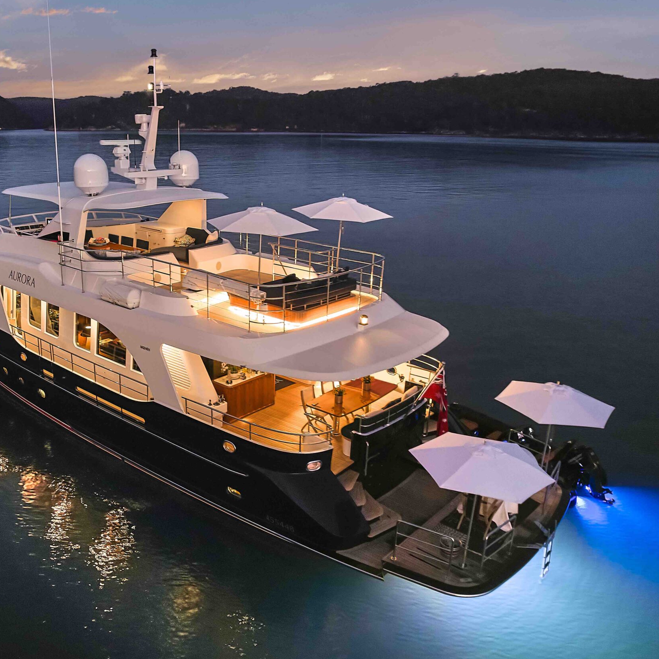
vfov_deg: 55.6
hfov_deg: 55.0
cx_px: 245
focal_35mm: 29
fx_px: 625
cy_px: 337
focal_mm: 8.38
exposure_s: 1/8
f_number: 2.8
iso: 800
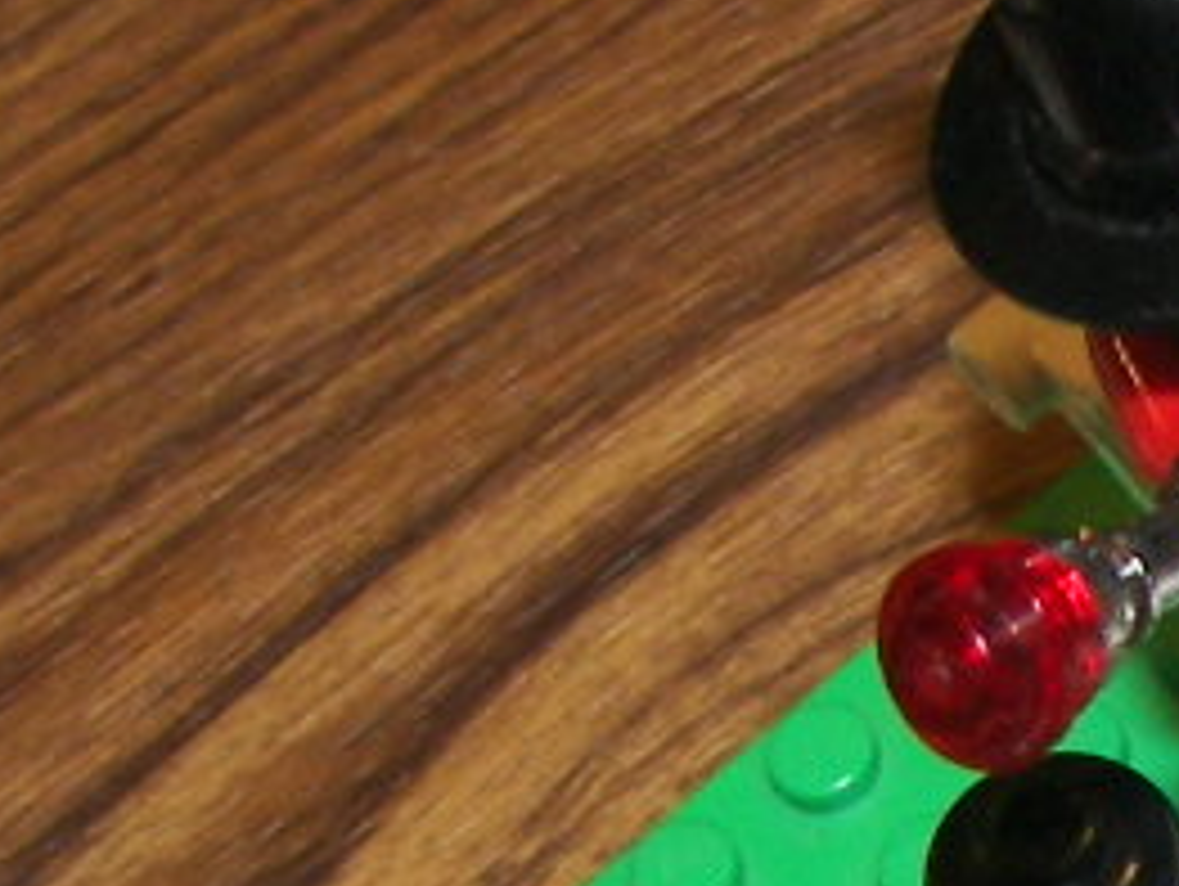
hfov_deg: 9.4
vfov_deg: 7.2
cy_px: 899
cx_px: 1674
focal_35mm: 205
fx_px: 6989
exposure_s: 1/30
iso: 100
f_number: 2.8
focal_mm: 6.9
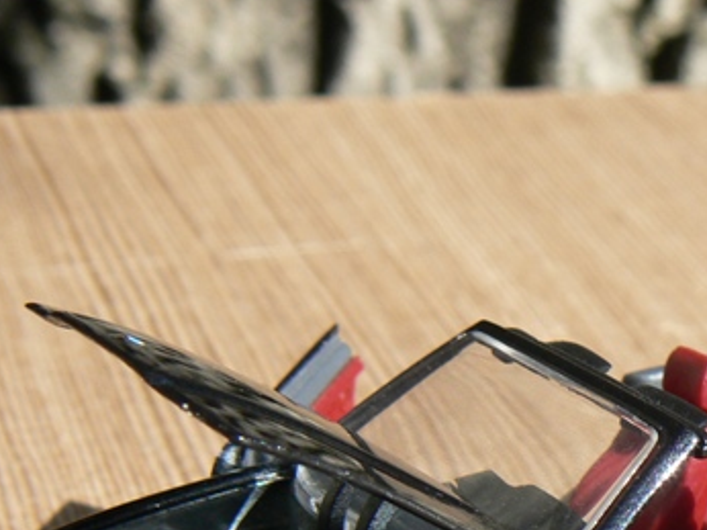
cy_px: 591
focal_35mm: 155
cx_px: 593
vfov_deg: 9.5
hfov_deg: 12.7
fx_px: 3164
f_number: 5.6
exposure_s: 1/400
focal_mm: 11.2
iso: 80
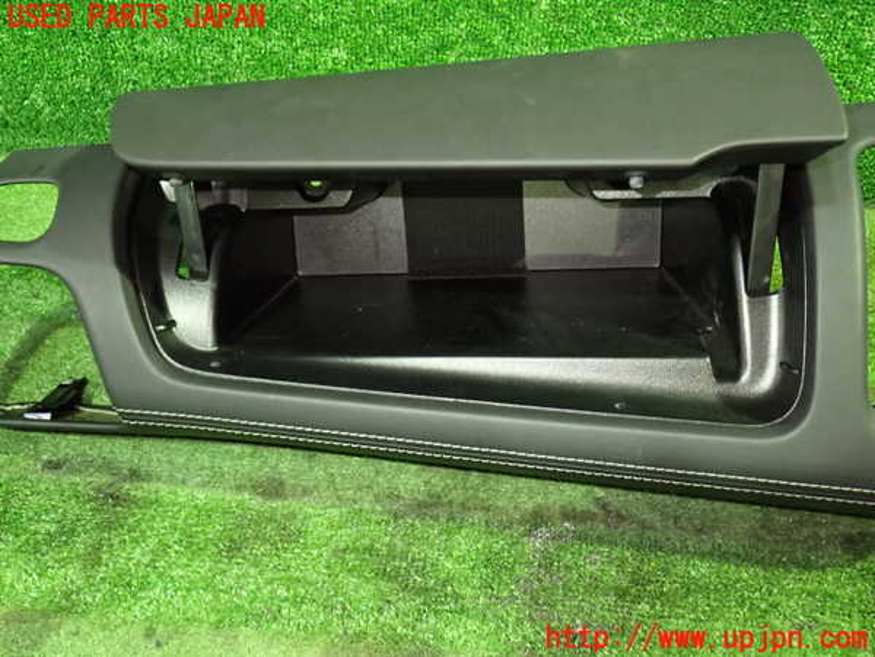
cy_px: 328
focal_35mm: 30
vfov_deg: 46.8
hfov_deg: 60.0
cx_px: 438
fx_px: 758
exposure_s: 1/15
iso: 800
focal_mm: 5.4
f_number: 2.3
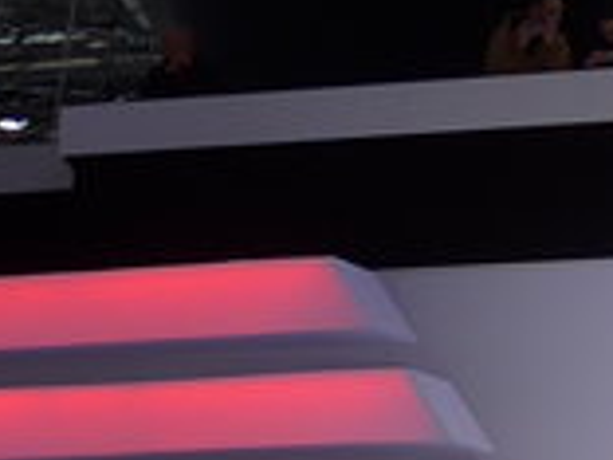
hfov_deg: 7.5
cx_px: -1375
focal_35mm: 223
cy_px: 1349
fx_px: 3949
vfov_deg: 6.2
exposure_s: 1/160
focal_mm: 6
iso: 80
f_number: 2.8
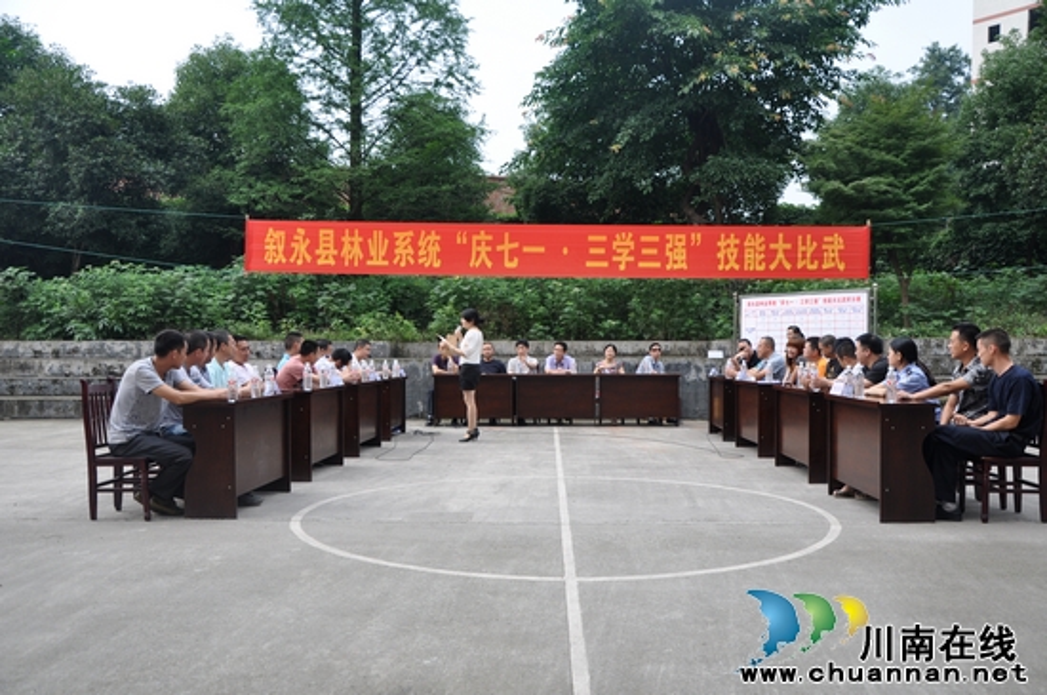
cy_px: 348
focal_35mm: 32
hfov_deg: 59.6
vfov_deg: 41.6
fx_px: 915
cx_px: 524
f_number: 6.3
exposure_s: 1/400
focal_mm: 21
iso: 250
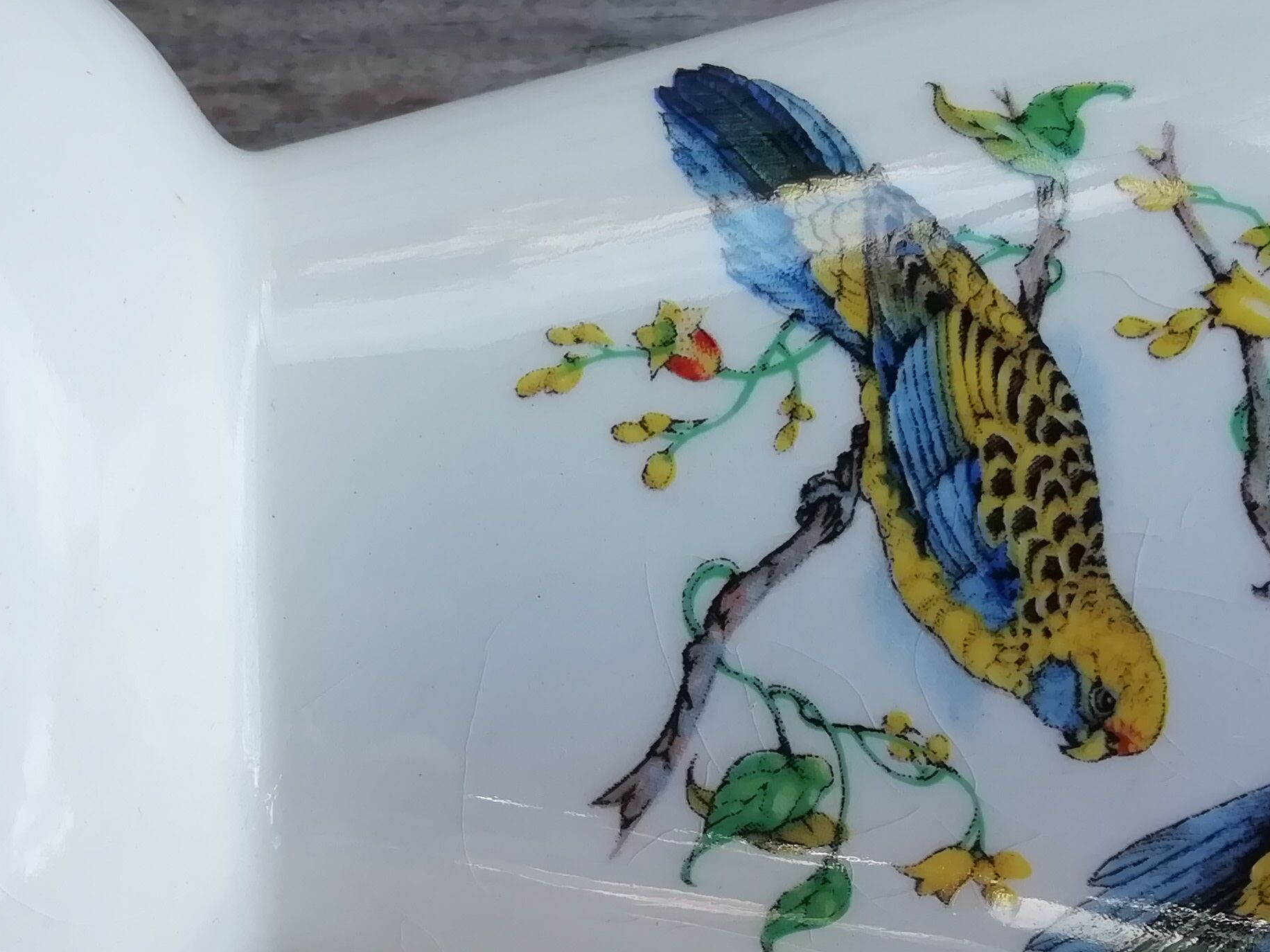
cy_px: 587
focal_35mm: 59
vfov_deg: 24.8
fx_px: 2165
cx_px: 694
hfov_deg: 32.7
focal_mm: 3.21
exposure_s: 1/150
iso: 50
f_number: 2.2
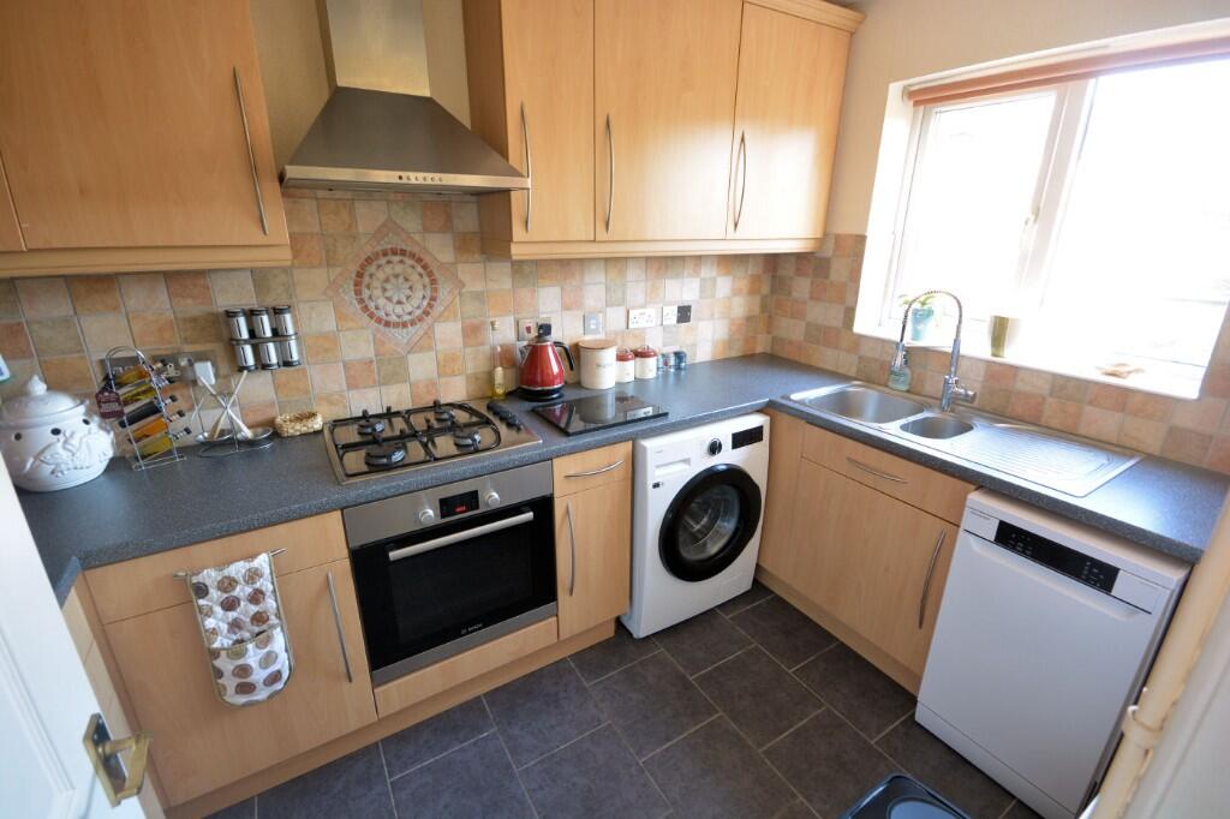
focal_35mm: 15
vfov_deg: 77.3
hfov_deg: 100.4
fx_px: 512
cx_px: 615
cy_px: 410
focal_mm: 10
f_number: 8
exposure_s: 1/5
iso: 400
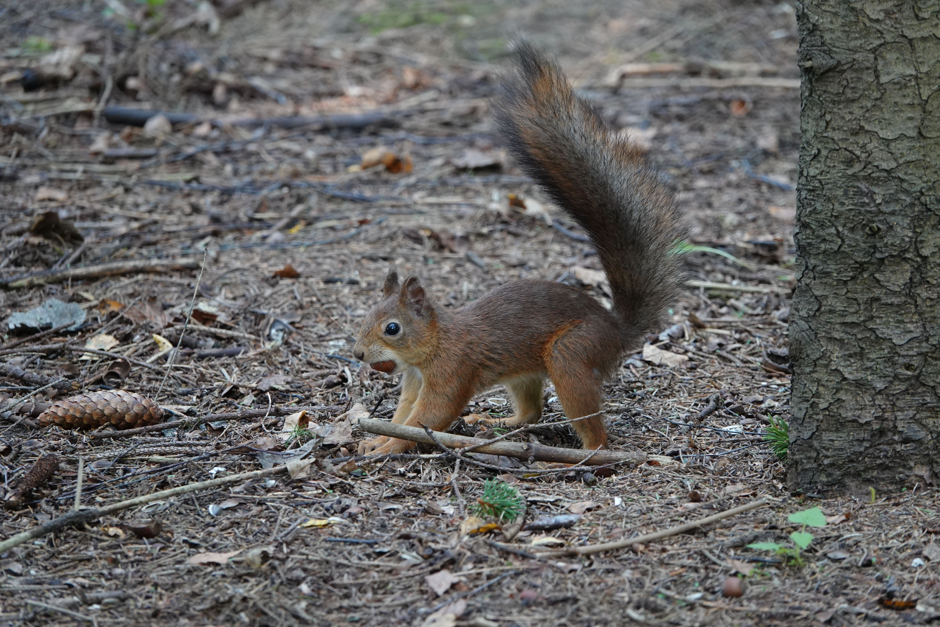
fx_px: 9921
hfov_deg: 5.4
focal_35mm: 380
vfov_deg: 3.6
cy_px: 314
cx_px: 470
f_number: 4
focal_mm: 139.53
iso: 800
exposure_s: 1/50
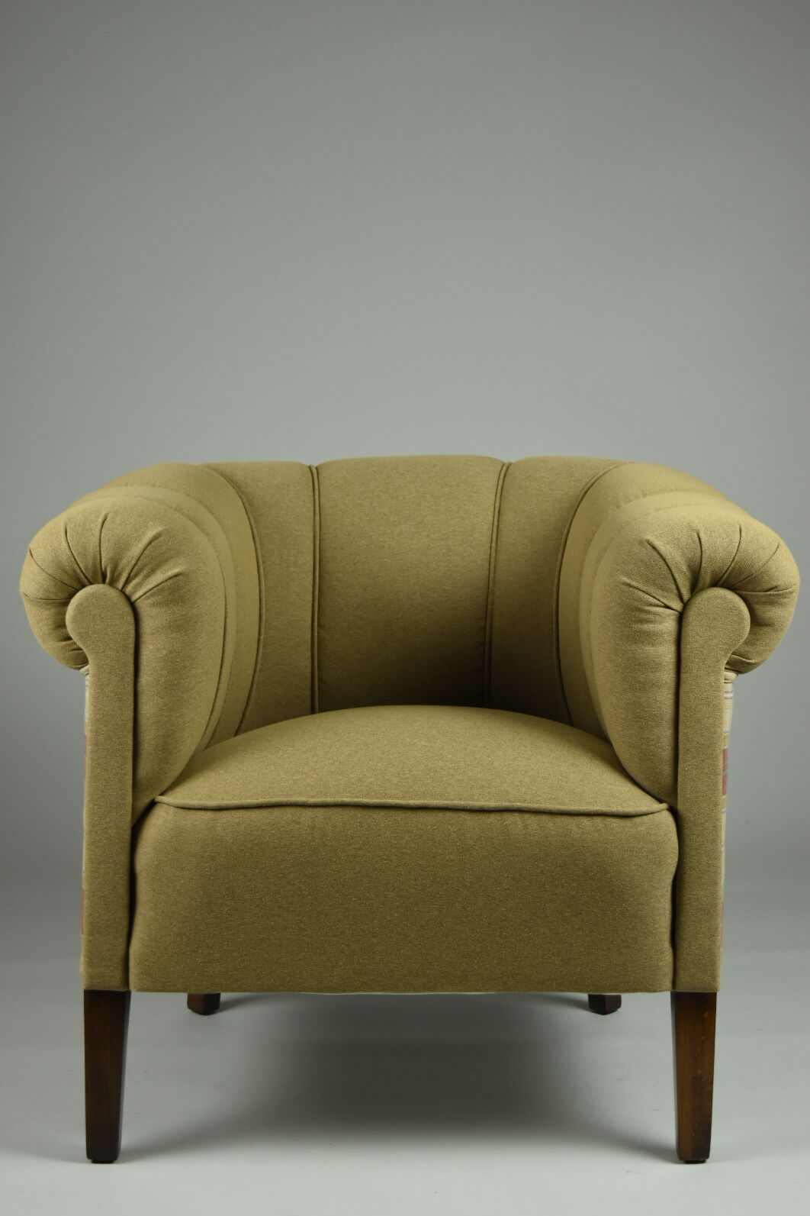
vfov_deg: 32.9
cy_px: 606
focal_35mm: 61
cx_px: 400
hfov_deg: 22.3
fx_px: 2059
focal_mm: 40
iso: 800
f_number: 4.8
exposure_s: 1/125
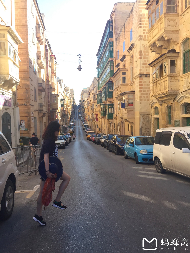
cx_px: 95
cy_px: 126
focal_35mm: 29
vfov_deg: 61.7
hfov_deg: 48.2
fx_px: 212
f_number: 2.2
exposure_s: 1/416
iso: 32
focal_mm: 4.15
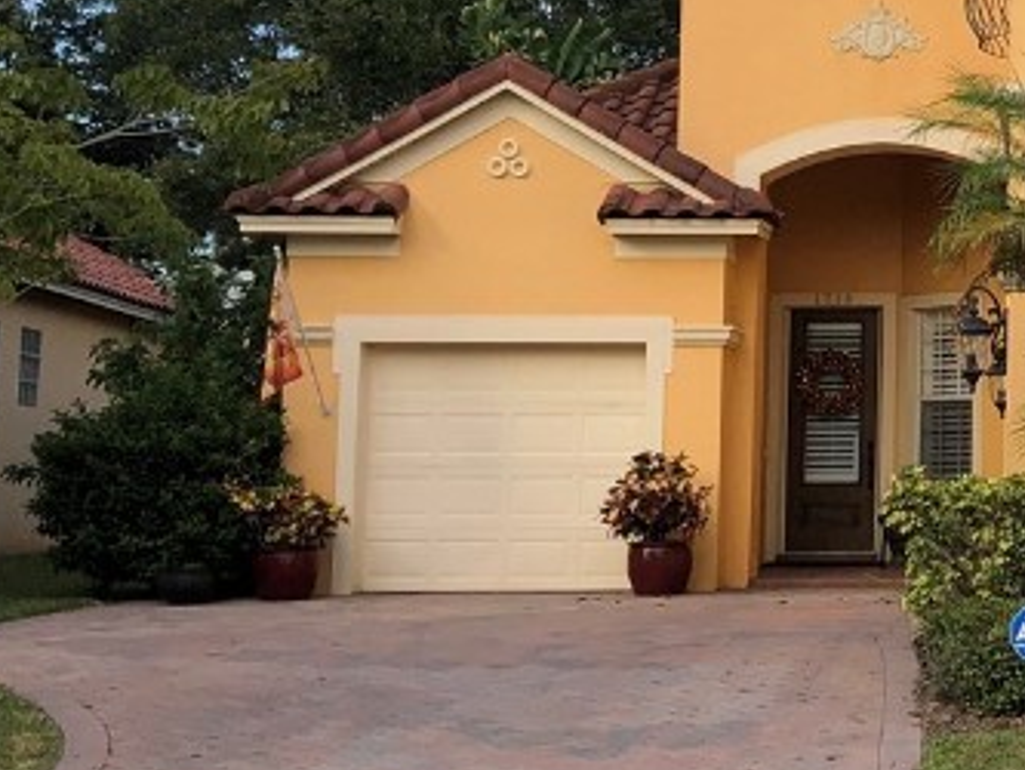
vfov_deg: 17.1
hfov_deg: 21.1
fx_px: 2547
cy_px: 219
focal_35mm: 86
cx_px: 1237
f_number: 1.8
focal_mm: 3.99
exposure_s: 1/934
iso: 20
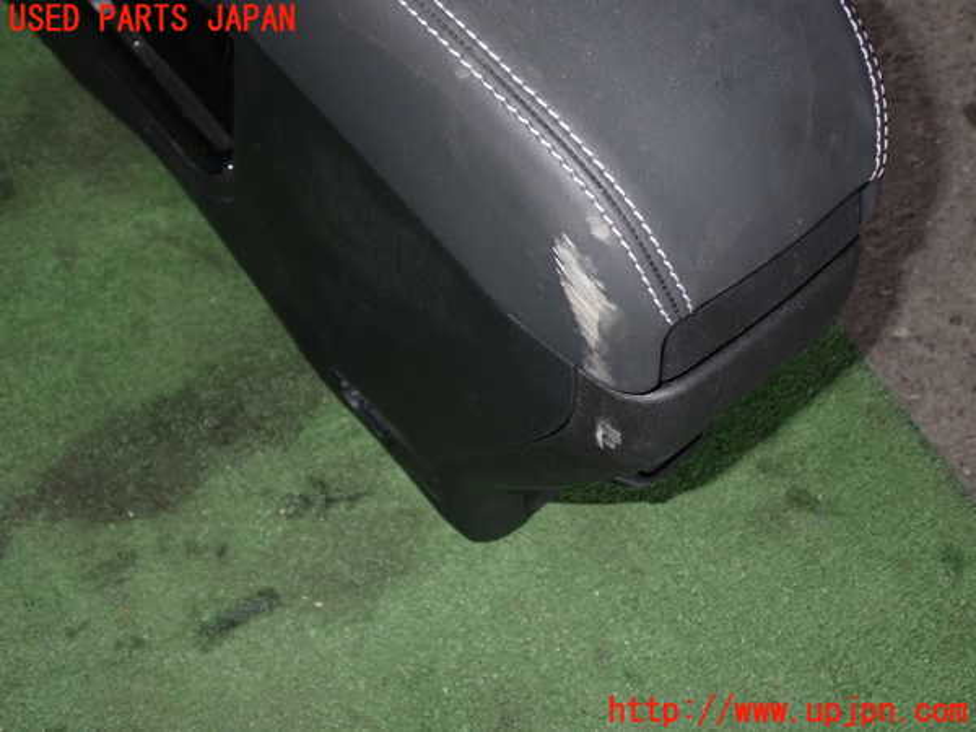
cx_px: 488
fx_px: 1015
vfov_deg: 39.7
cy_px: 366
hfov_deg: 51.4
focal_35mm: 36
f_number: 7.1
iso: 250
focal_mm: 6.37
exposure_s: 1/40
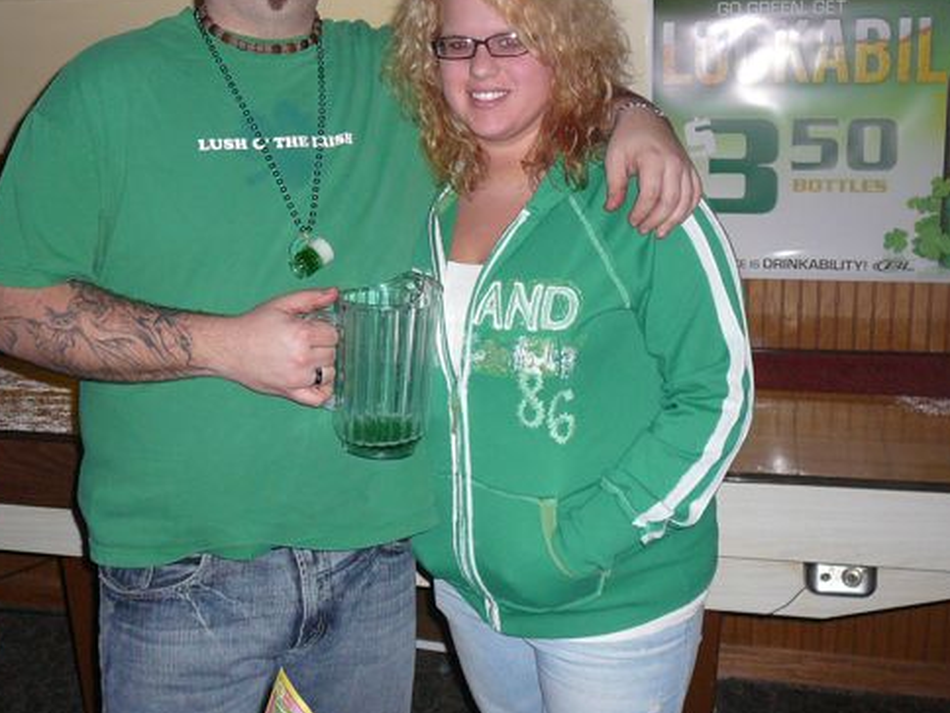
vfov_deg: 30.8
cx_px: 391
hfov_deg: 40.3
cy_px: 295
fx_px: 1290
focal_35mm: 47
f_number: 2.8
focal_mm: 5.2
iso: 160
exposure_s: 1/30
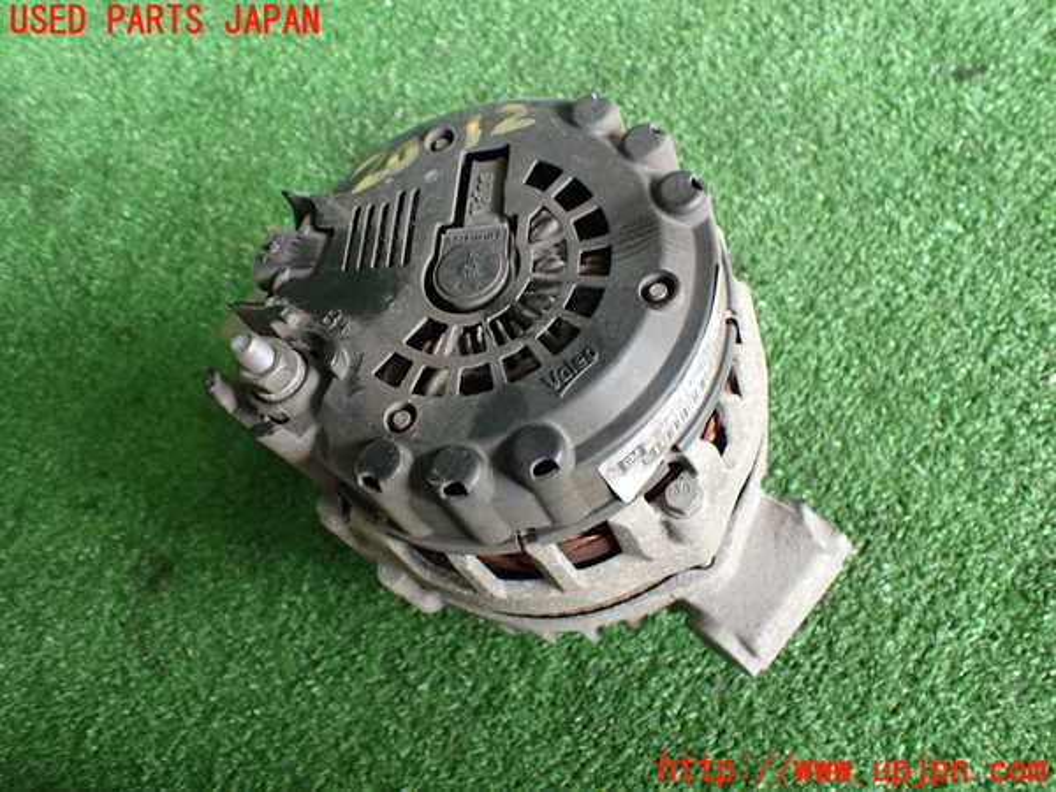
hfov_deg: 60.0
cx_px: 528
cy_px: 396
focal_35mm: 30
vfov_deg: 46.8
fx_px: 915
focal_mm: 5.4
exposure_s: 1/125
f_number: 2.3
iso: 200
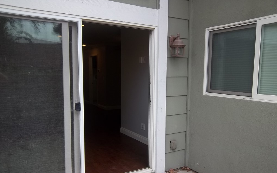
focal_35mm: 30
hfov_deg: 62.9
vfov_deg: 41.7
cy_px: 102
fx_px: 226
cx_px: 139
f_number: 3.5
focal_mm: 5.05
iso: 64
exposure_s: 1/125
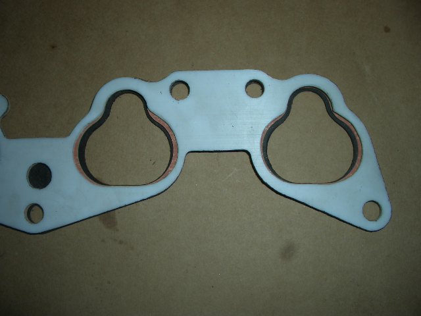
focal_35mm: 35
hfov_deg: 52.6
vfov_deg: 40.7
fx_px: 426
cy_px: 158
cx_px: 210
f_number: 4.3
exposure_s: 1/60
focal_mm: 5.8
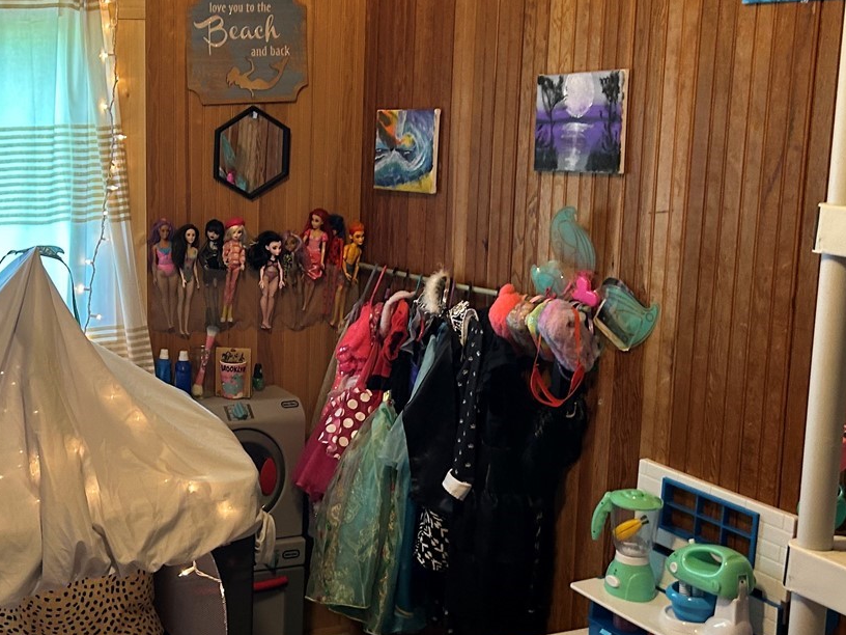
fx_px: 1246
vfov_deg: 28.6
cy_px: 305
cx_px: 143
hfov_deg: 36.0
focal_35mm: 51
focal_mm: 5.7
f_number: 1.5
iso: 125
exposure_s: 1/60
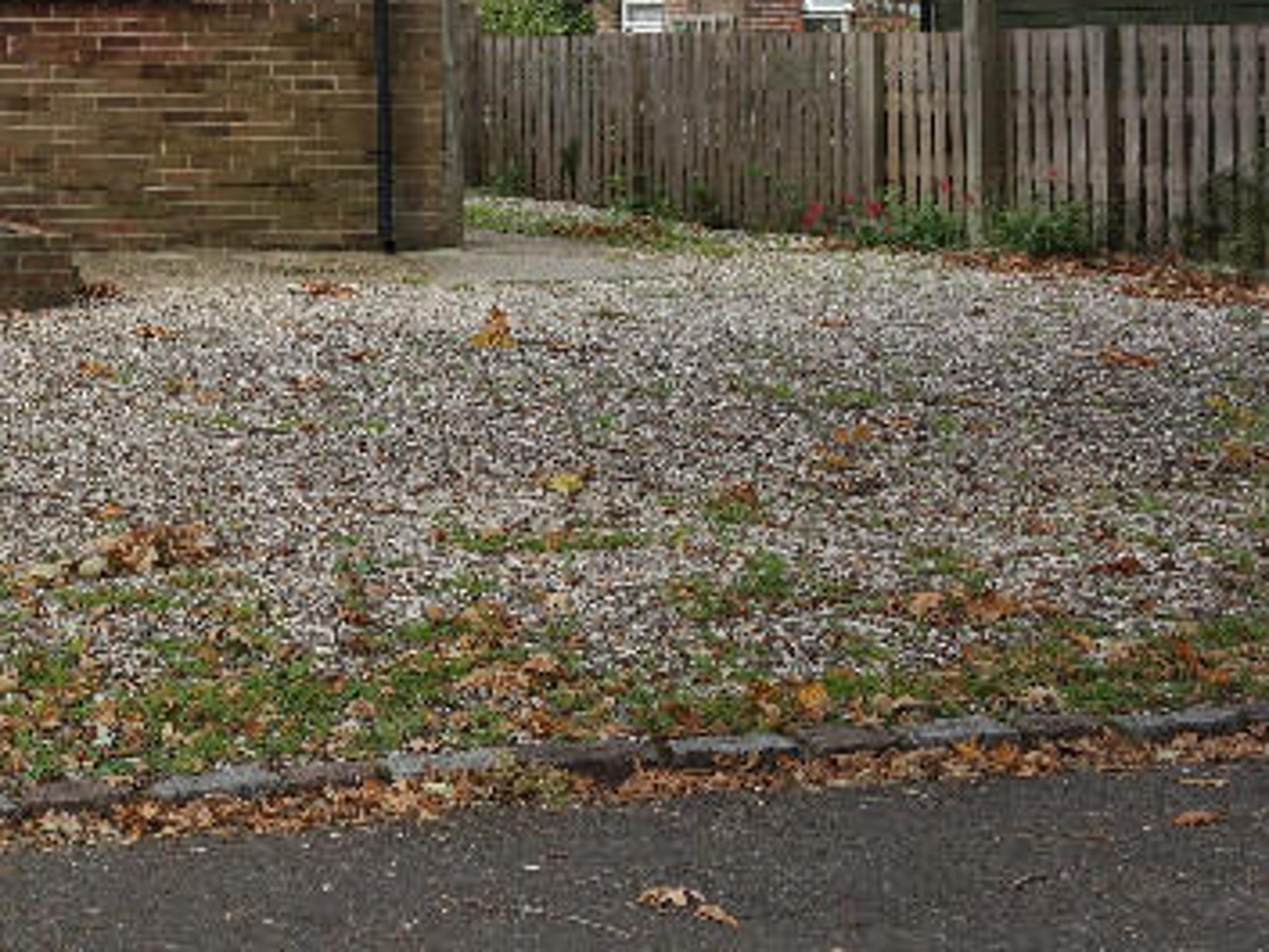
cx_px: -295
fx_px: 2457
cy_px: -34
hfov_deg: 25.6
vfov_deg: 21.1
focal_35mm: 67
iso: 100
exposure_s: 1/160
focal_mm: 16
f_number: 5.6
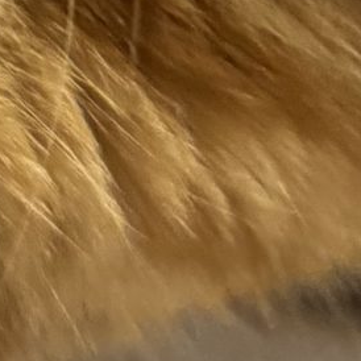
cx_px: -397
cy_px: -702
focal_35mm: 198
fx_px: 2336
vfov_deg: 7.7
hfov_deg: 8.3
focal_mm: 6.76
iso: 640
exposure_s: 1/40
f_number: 1.78
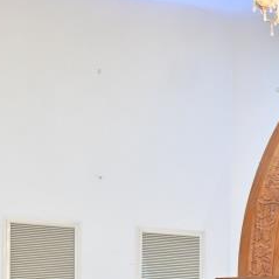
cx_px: 550
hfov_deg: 11.9
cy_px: 375
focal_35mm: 131
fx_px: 1195
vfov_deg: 12.8
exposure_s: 1/200
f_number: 4
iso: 800
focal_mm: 24
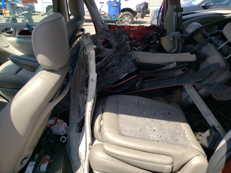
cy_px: 86
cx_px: 116
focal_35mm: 26
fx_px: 174
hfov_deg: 67.3
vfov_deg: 53.1
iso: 50
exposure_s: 1/1250
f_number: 1.5
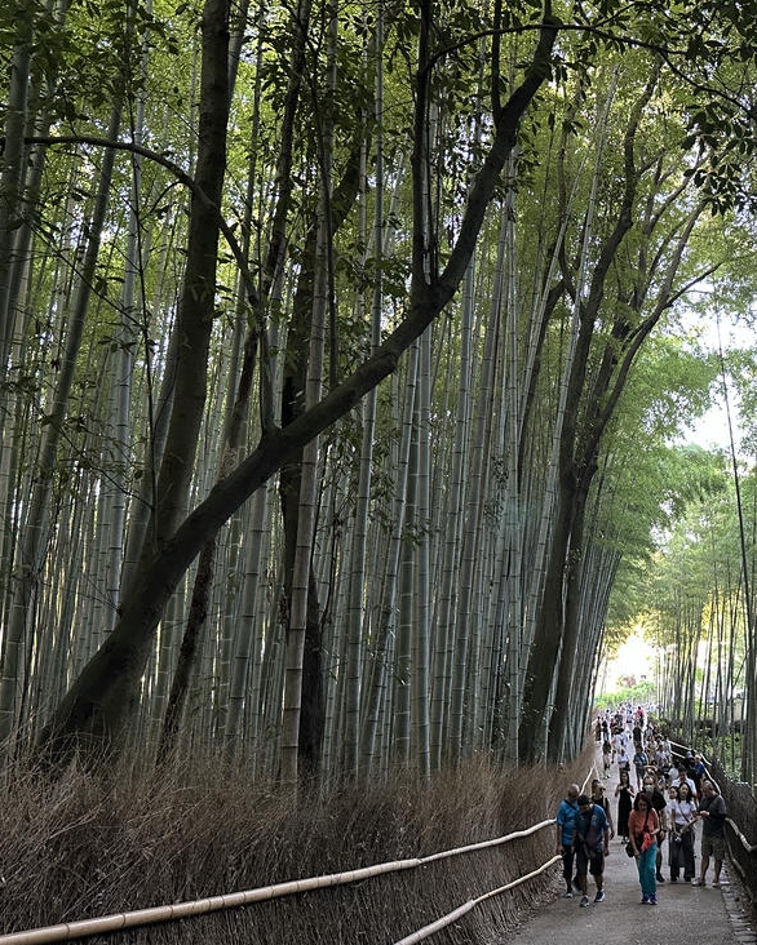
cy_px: 478
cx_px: 612
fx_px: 896
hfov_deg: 43.5
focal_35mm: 32
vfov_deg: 55.6
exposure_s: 1/60
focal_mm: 6.86
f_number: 1.78
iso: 320
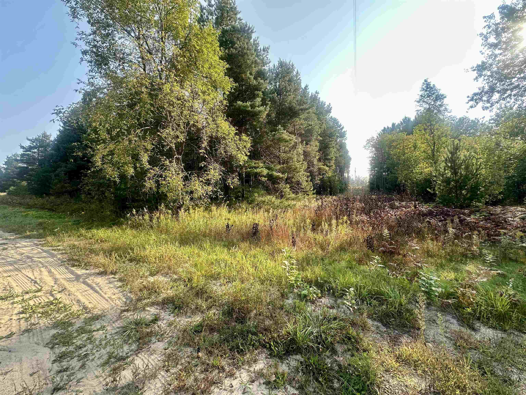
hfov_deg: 102.1
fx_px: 213
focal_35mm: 14
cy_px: 198
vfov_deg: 85.7
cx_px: 263
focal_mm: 2.22
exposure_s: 1/361
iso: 40
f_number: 2.2
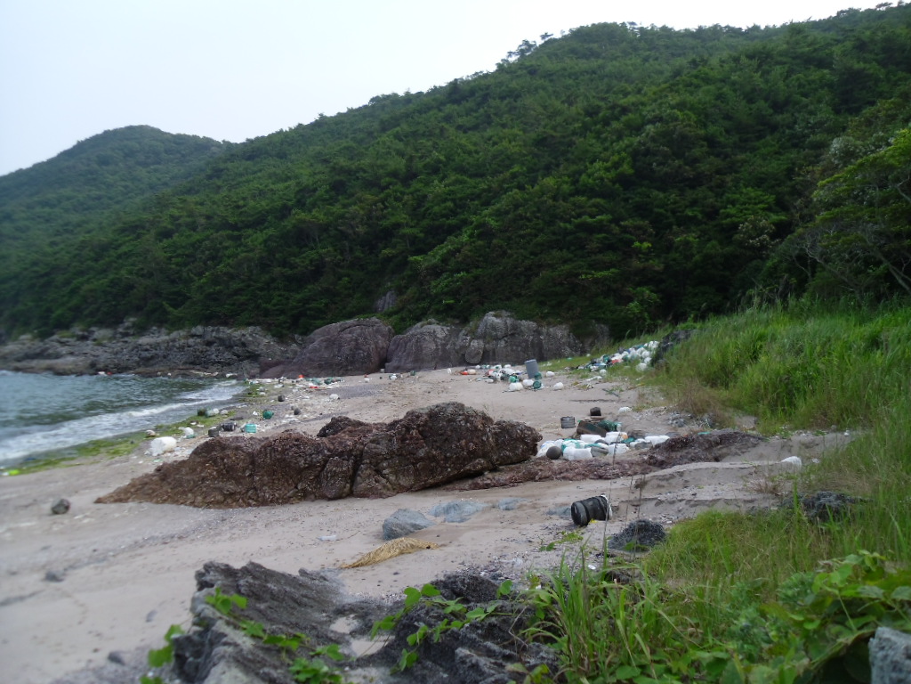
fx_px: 816
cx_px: 456
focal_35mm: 31
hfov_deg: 58.4
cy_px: 342
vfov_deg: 45.4
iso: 80
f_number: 3.3
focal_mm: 5.6
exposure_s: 1/215
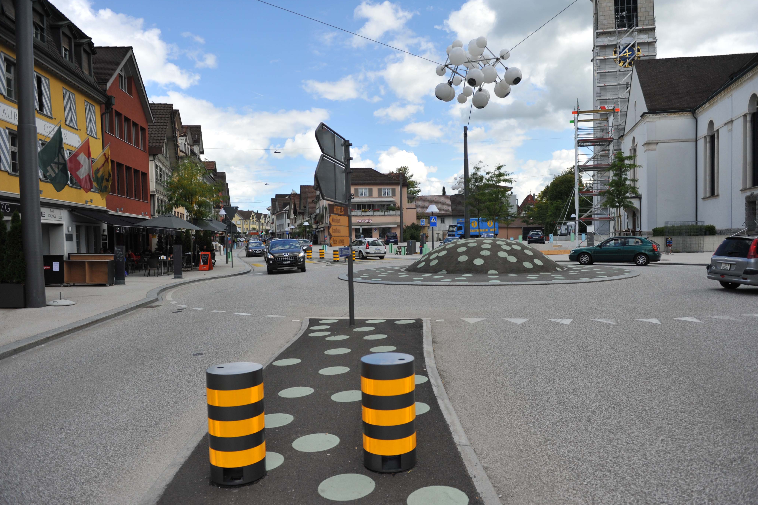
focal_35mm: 25
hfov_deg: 71.5
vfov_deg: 51.3
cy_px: 261
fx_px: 526
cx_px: 391
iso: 640
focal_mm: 24
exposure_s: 1/8000
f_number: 3.5
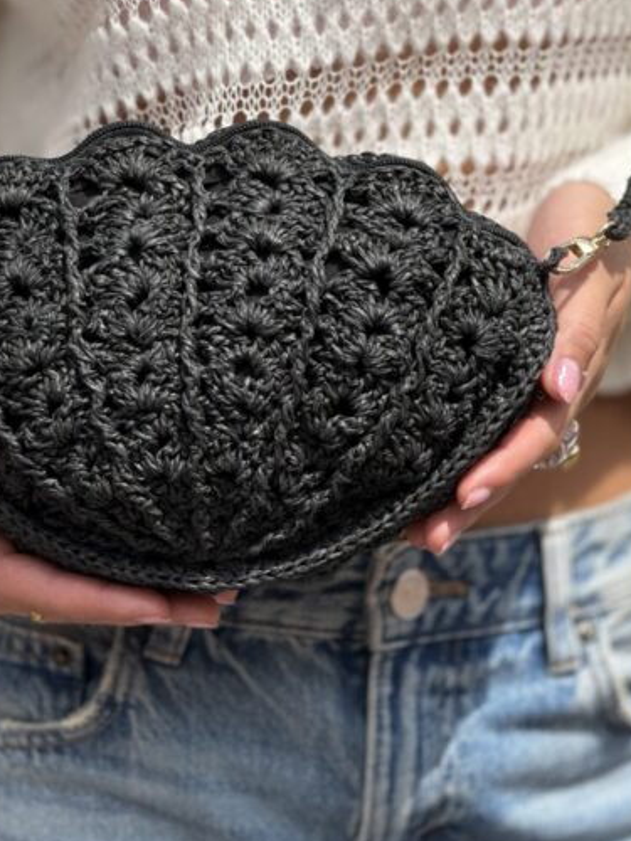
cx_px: 185
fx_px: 4667
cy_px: 311
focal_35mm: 192
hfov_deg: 7.7
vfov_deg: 10.3
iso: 64
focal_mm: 15.66
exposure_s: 1/1422
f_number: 2.8
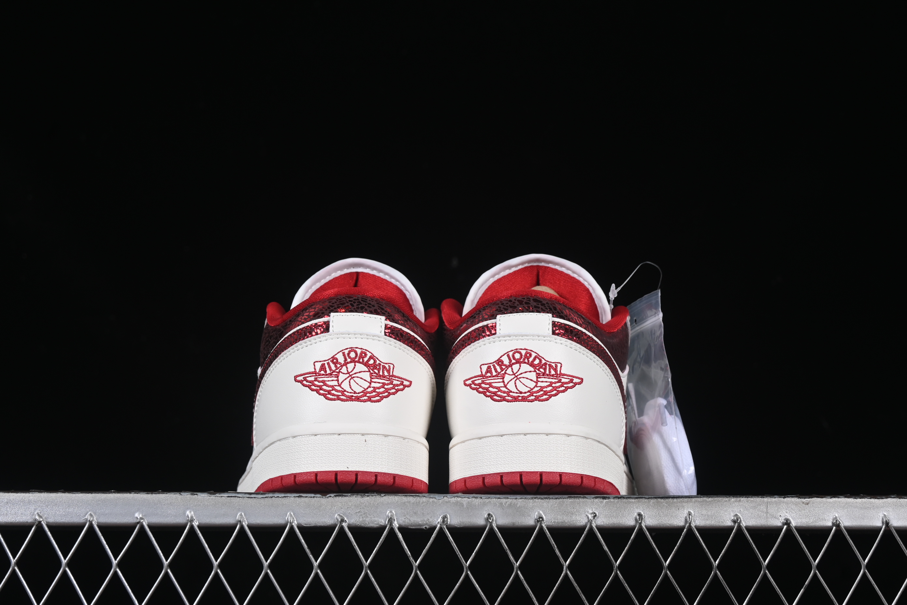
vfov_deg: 18.2
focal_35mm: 75
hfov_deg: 27.0
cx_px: 454
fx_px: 1889
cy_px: 302
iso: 160
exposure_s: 1/80
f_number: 8
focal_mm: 50
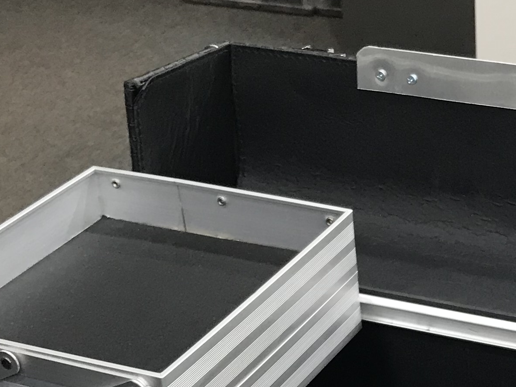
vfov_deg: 15.0
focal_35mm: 95
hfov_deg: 20.2
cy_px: 468
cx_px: 481
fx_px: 1416
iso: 25
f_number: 1.8
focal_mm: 3.99
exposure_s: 1/40
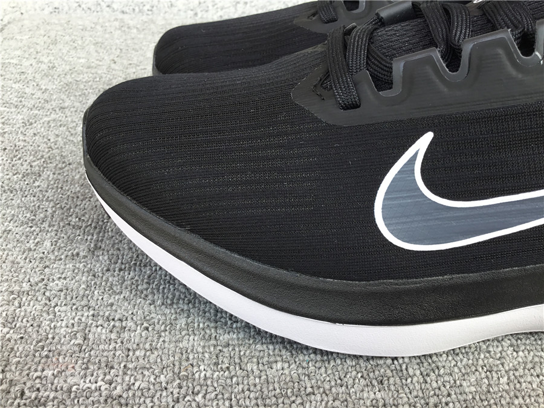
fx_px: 487
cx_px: 272
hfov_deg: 58.4
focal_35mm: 31
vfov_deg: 45.4
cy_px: 204
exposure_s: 1/125
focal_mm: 3.3
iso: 25
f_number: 2.4
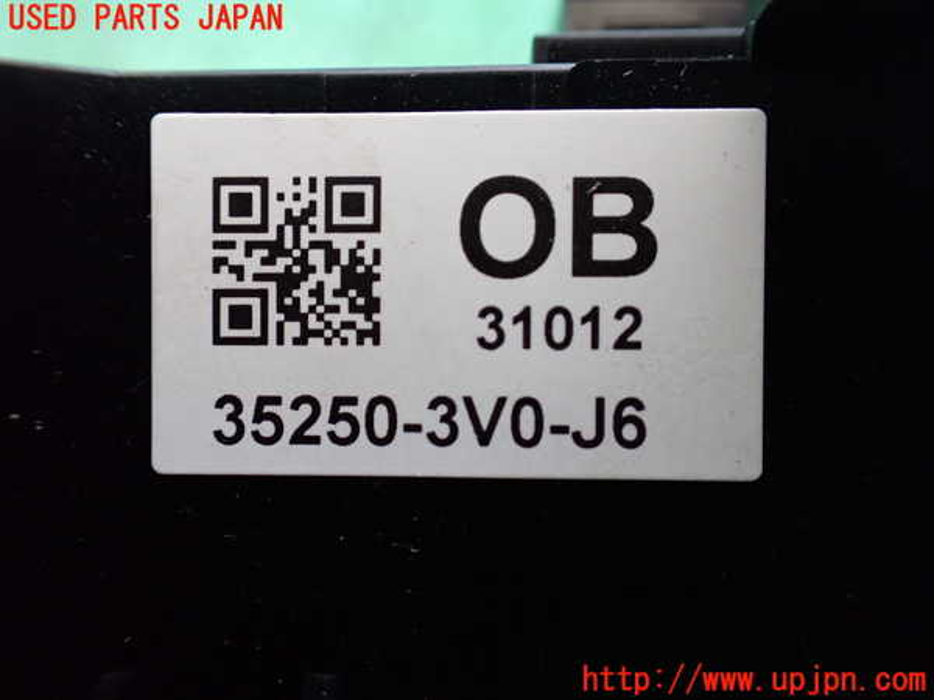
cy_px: 350
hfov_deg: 60.0
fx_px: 809
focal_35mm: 30
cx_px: 467
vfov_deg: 46.8
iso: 800
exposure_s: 1/50
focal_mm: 5.4
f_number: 2.3
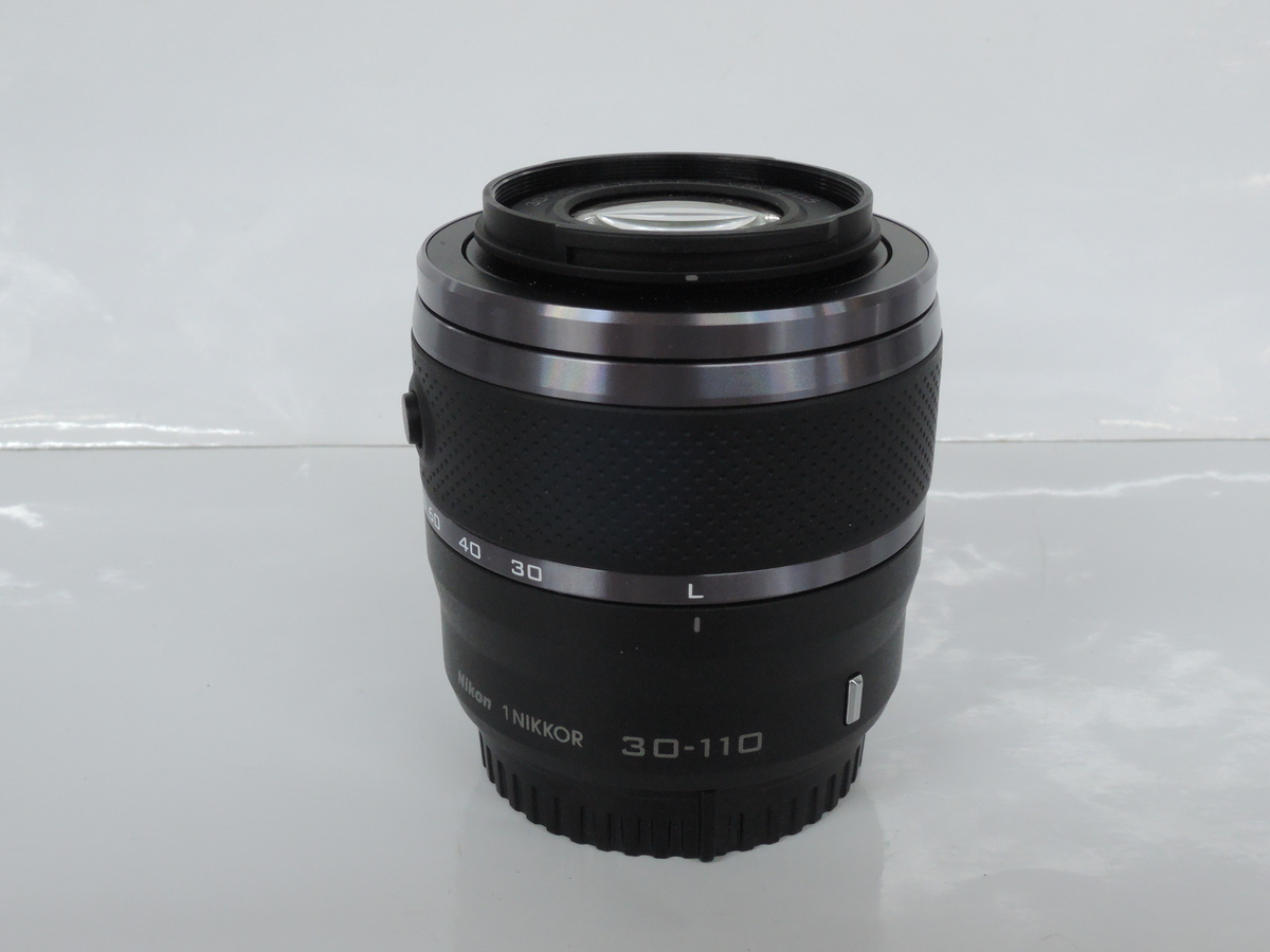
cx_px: 635
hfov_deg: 46.8
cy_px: 476
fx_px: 1468
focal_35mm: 40
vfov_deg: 36.0
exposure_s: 1/30
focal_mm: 8.6
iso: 800
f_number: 7.1
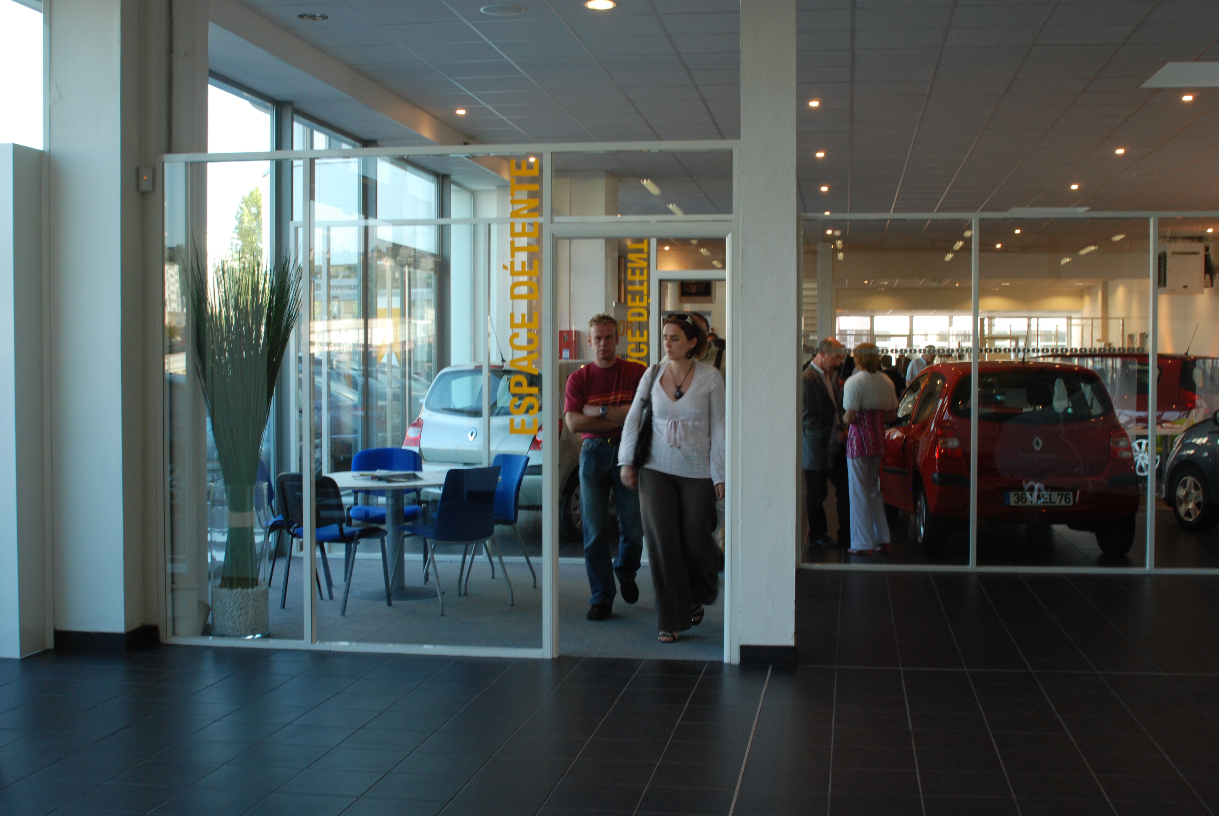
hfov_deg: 46.3
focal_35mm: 42
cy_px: 408
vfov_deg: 32.0
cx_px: 610
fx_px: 1424
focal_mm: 28
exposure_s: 1/25
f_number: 10
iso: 400
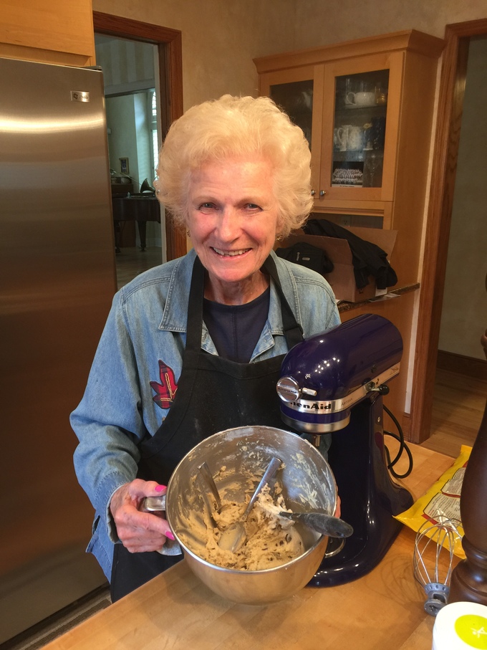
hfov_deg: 48.2
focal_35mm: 29
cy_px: 325
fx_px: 544
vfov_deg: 61.7
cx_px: 244
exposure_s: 1/15
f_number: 2.2
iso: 50
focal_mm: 4.15
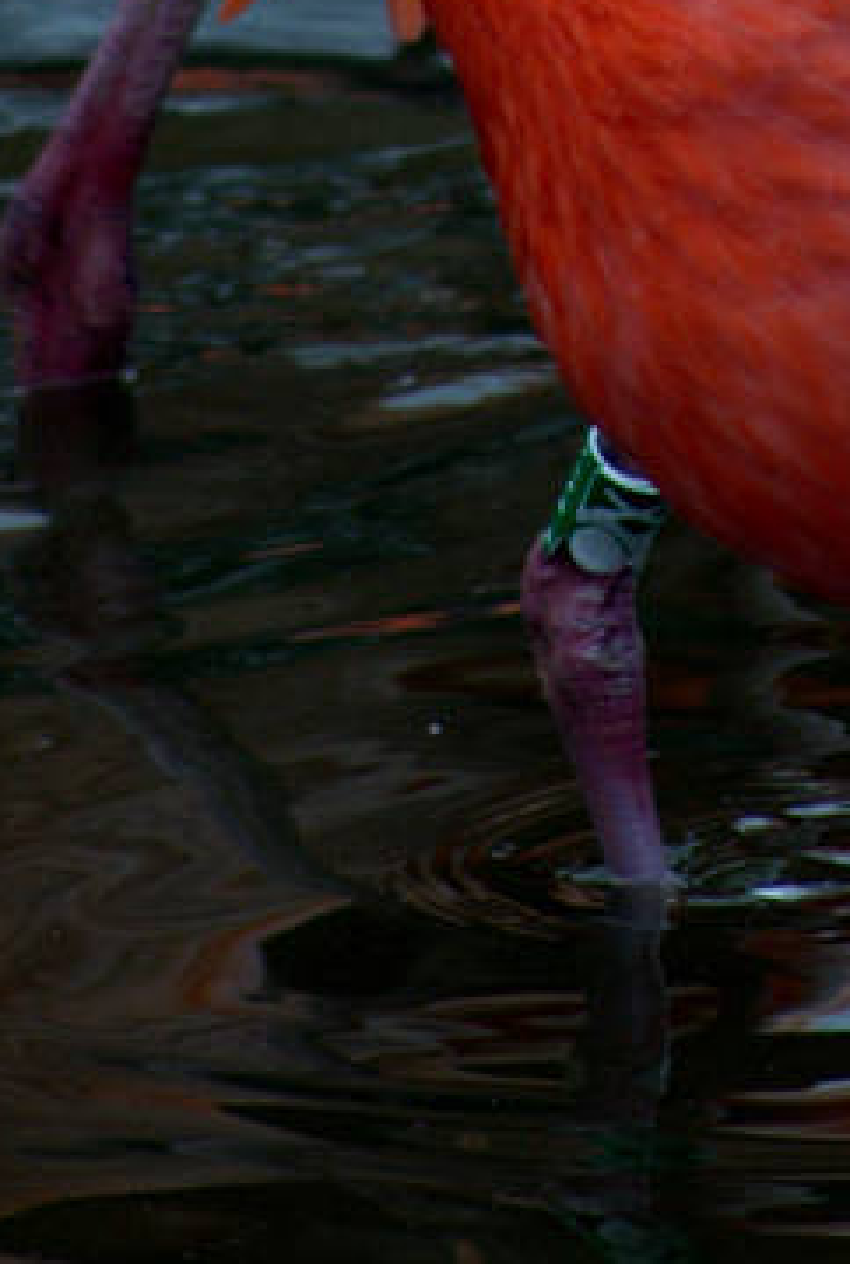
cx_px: 947
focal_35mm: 1333
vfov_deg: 1.5
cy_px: -755
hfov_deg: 1.0
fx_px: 46937
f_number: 5.6
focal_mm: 200
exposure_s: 1/320
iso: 250
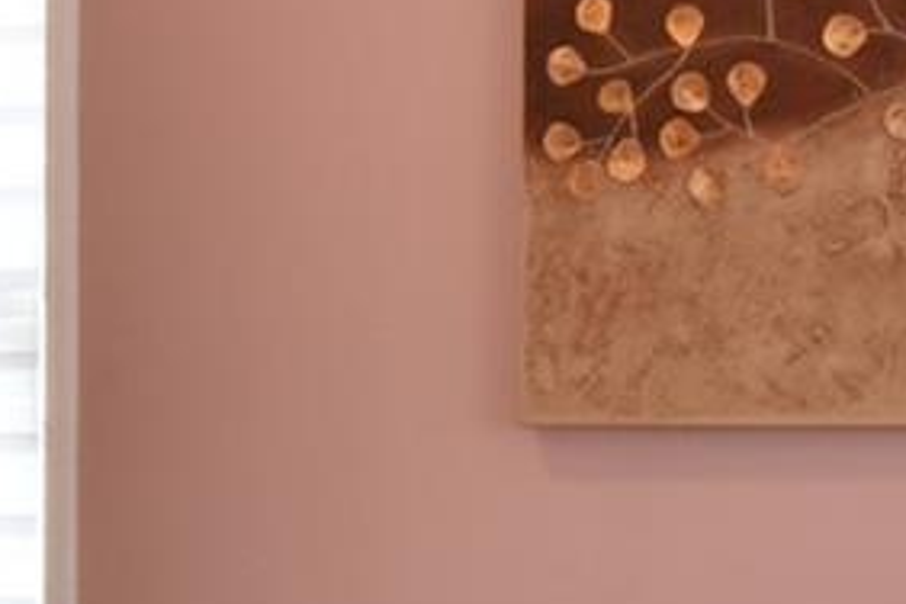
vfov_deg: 11.4
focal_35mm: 120
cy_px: 429
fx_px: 3010
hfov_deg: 17.1
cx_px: 549
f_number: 11
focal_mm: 11
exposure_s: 1/25
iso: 640
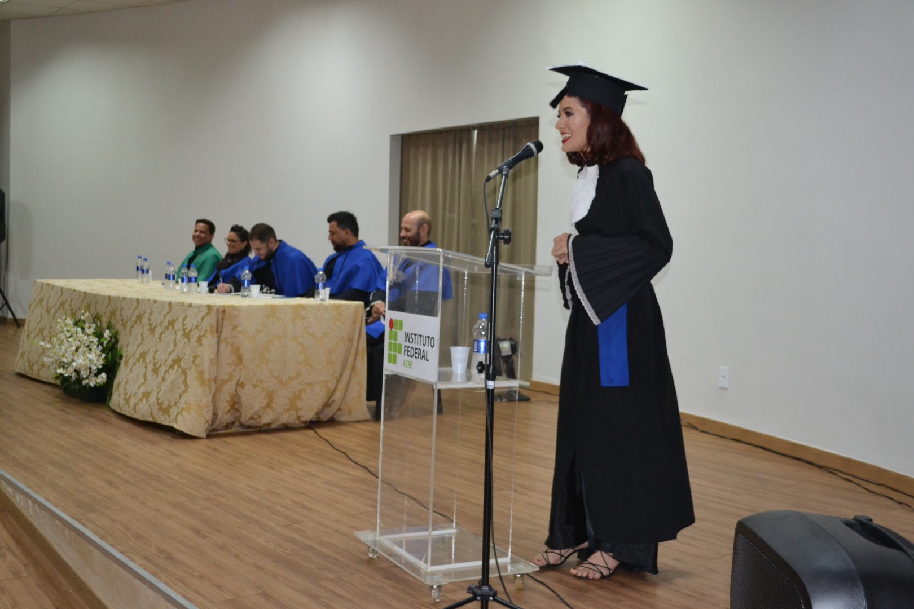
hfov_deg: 49.6
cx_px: 457
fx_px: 990
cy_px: 304
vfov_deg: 34.2
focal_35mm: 39
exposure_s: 1/60
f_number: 4.2
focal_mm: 26
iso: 1800
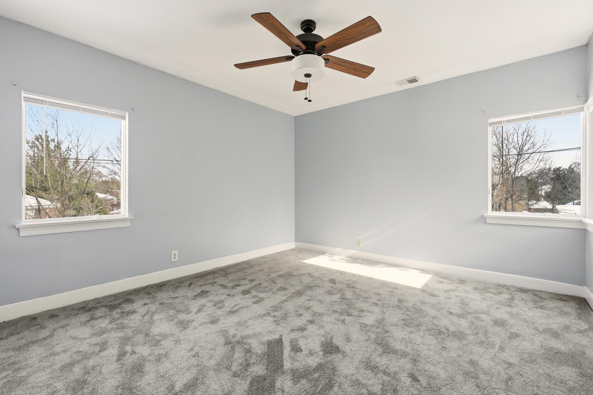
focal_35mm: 15
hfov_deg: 100.4
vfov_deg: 77.3
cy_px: 198
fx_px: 247
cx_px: 296
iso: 400
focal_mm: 10
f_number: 8
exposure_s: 1/550
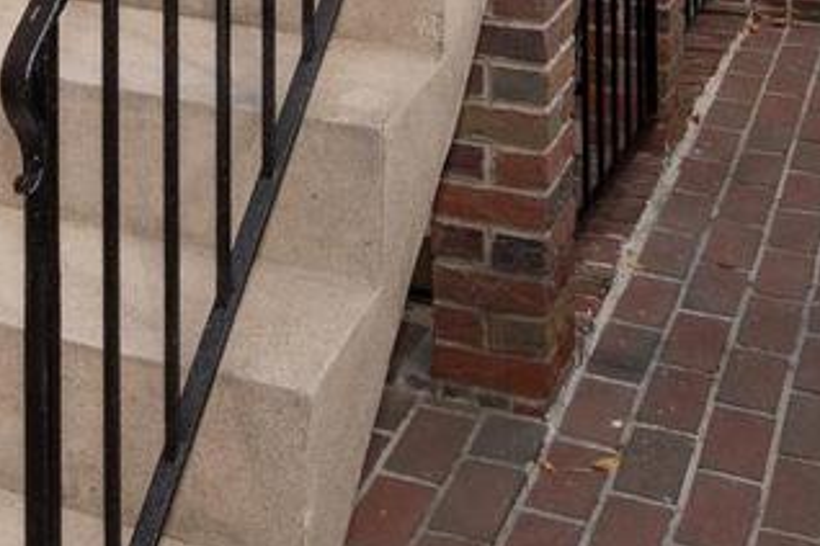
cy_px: -541
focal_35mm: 68
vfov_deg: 15.8
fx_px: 1549
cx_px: 266
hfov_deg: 29.4
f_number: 11
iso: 400
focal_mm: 10
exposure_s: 1/250
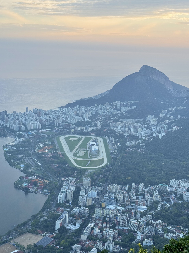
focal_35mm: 48
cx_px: 94
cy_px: 126
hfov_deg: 30.3
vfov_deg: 39.7
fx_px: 349
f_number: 1.78
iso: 64
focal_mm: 6.76
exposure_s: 1/568
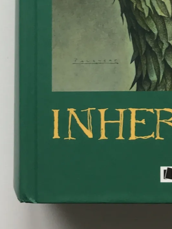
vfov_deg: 18.6
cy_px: -36
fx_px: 670
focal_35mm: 101
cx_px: 168
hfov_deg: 14.4
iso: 25
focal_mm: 3.99
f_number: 1.8
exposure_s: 1/50
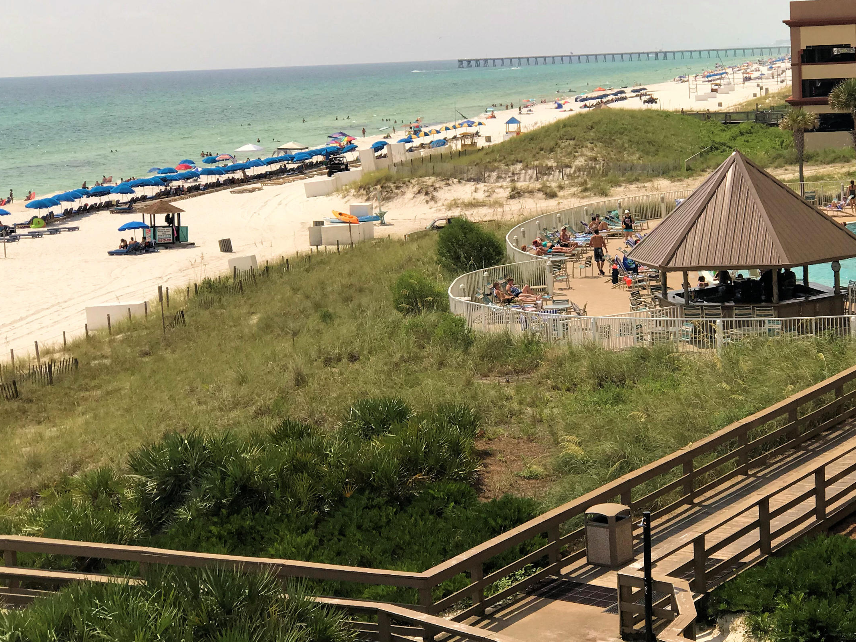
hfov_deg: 24.3
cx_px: 547
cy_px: 284
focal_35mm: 80
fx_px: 1978
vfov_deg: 18.4
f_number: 2.8
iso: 20
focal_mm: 6.6
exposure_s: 1/1808
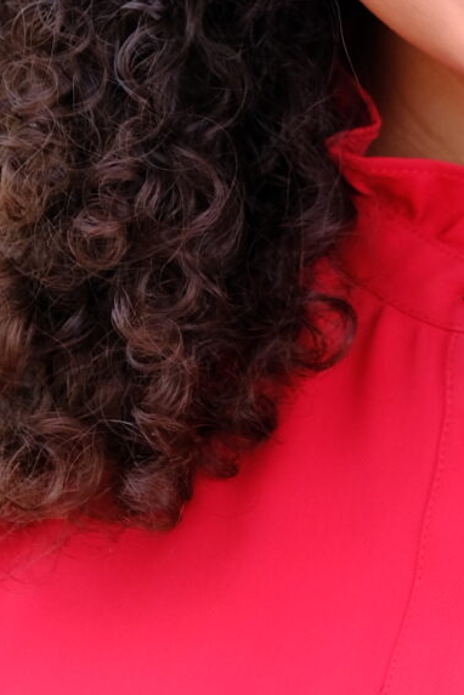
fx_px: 5599
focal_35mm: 290
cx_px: 482
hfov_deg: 4.7
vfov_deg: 7.1
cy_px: 16
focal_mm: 55
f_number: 2.8
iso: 400
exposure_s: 1/90
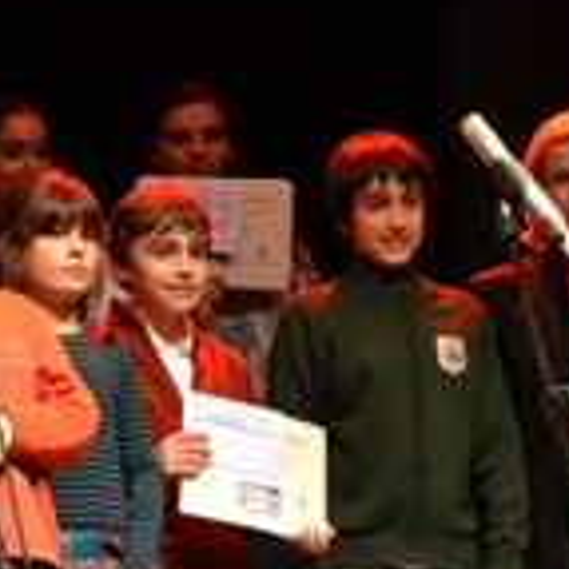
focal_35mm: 219
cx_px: -72
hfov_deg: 7.9
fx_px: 4079
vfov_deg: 8.0
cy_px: 475
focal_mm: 55
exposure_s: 1/60
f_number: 5.6
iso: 1800
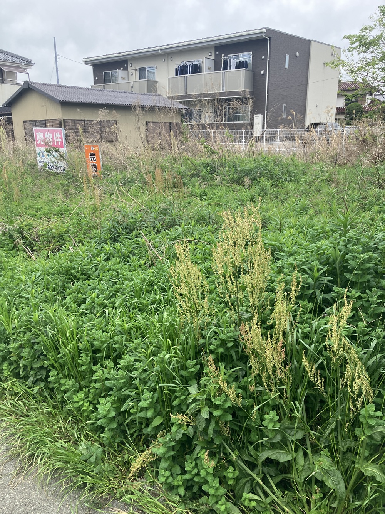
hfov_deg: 49.8
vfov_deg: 63.4
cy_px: 257
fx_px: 415
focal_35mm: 28
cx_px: 192
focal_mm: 3.99
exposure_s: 1/146
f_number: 1.8
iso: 32
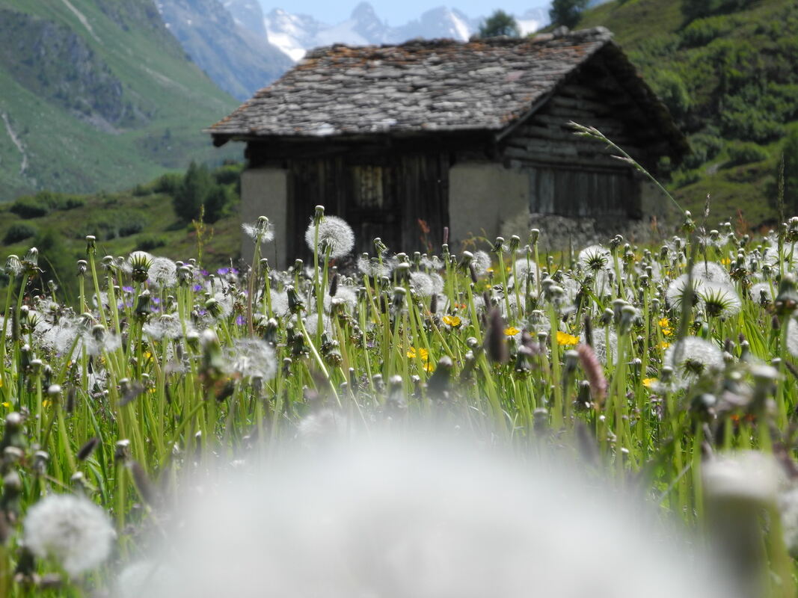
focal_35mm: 119
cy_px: 299
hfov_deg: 16.6
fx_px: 2743
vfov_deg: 12.4
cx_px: 399
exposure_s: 1/1000
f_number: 4.5
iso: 100
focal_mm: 25.4
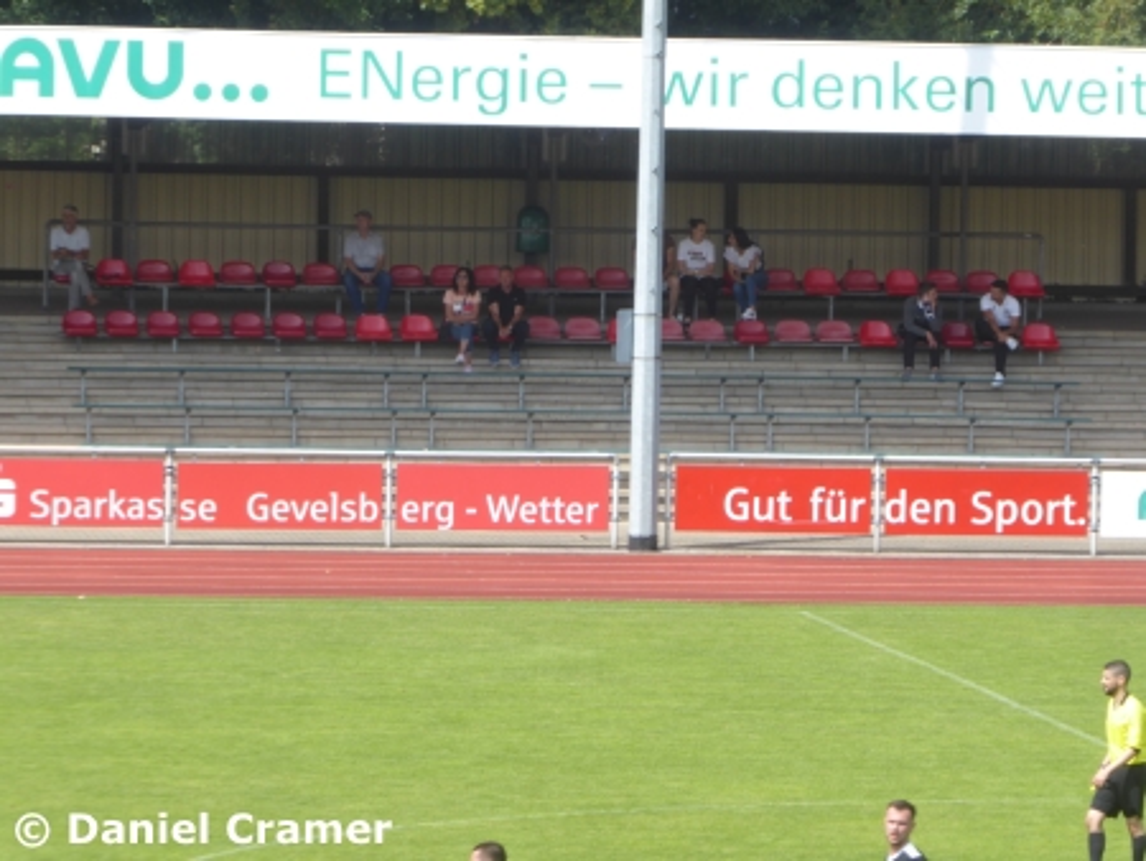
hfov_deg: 6.2
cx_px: 573
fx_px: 10666
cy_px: 430
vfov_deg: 4.6
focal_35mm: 322
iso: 80
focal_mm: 57.7
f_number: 5.9
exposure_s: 1/160
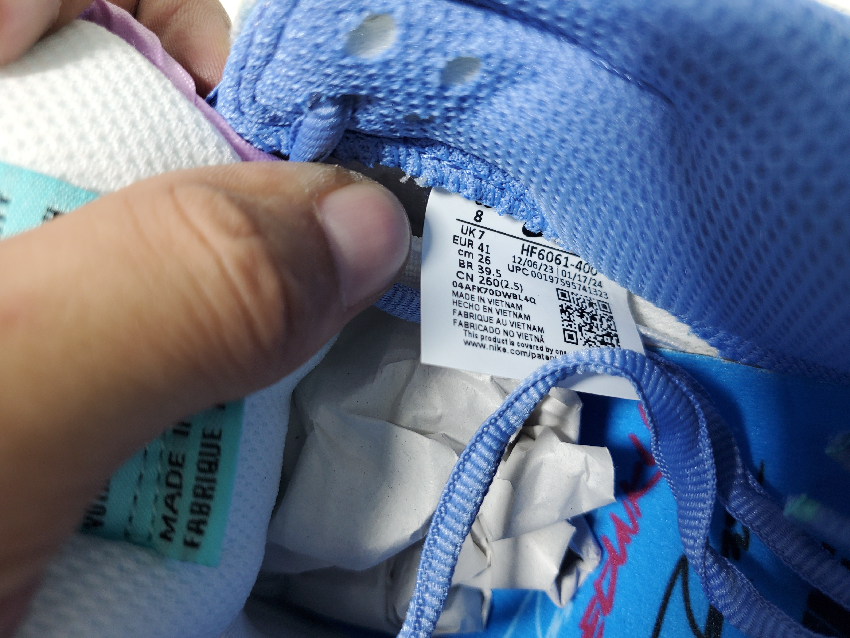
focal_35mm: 26
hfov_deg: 67.3
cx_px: 425
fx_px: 638
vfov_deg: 53.1
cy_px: 319
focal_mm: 4.3
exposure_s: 1/168
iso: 50
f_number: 1.5
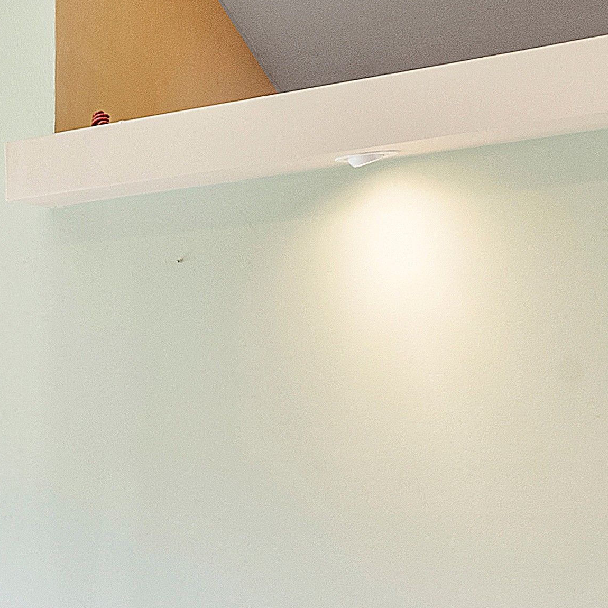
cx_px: -643
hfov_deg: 17.1
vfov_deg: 23.7
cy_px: 538
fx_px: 1411
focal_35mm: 71
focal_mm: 16
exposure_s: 1/60
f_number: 9
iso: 640
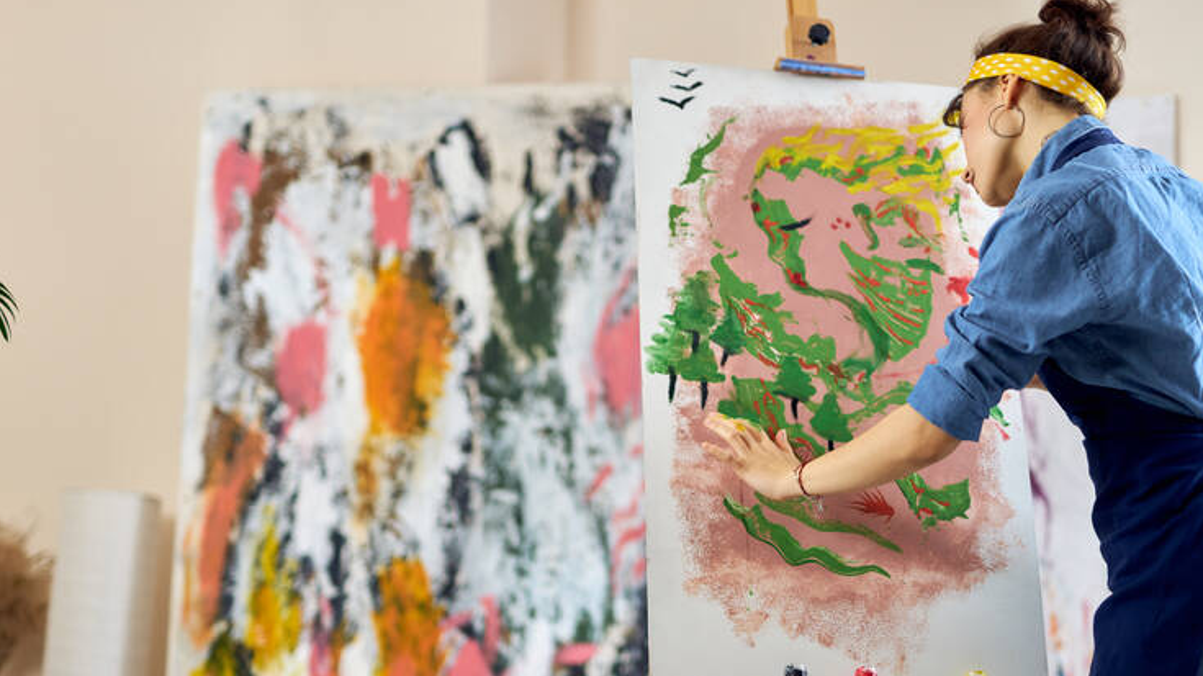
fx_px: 2328
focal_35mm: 73
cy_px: 475
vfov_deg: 16.5
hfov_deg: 29.0
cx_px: 629
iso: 400
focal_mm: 50
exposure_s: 1/250
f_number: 1.4
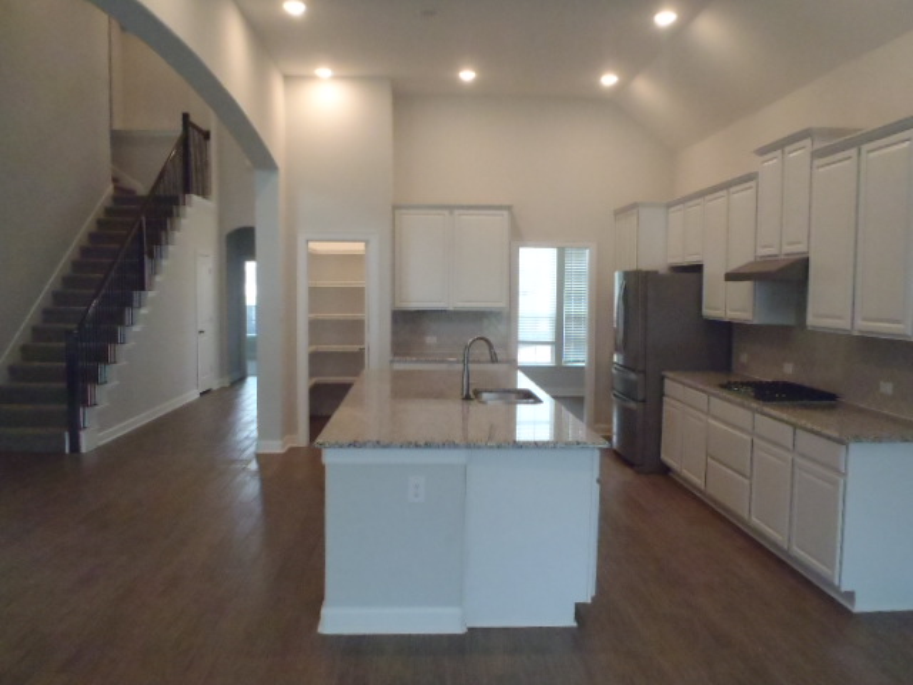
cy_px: 342
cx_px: 456
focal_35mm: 28
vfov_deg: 49.7
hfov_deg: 63.4
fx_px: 739
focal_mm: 5
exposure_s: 1/80
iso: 800
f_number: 3.9
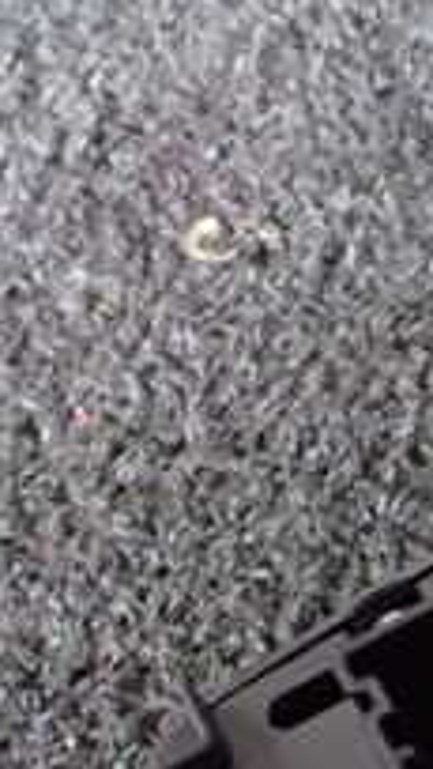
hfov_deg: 10.9
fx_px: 1956
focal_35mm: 96
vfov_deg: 21.9
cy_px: 626
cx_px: 1002
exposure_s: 1/30
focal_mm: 5.4
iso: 1250
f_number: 2.3
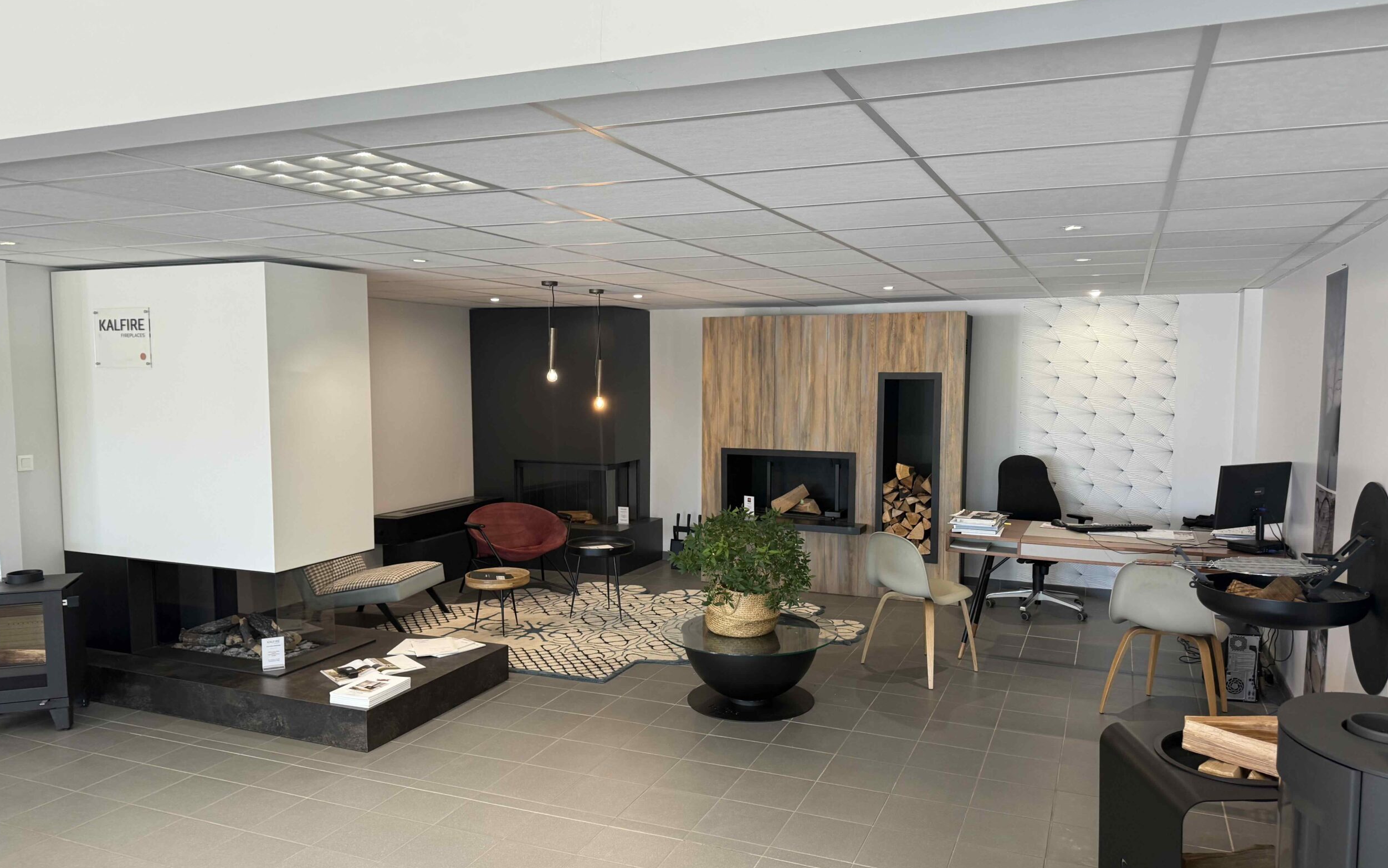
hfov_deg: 70.4
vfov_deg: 47.6
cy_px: 445
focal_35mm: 26
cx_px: 701
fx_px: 984
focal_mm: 6.76
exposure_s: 1/100
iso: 125
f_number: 1.78
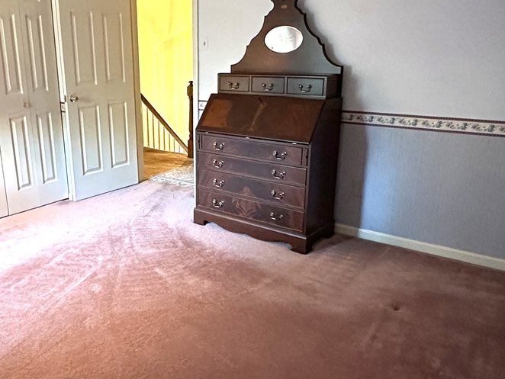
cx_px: 174
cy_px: 184
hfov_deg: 55.8
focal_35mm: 32
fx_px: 467
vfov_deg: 44.2
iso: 1000
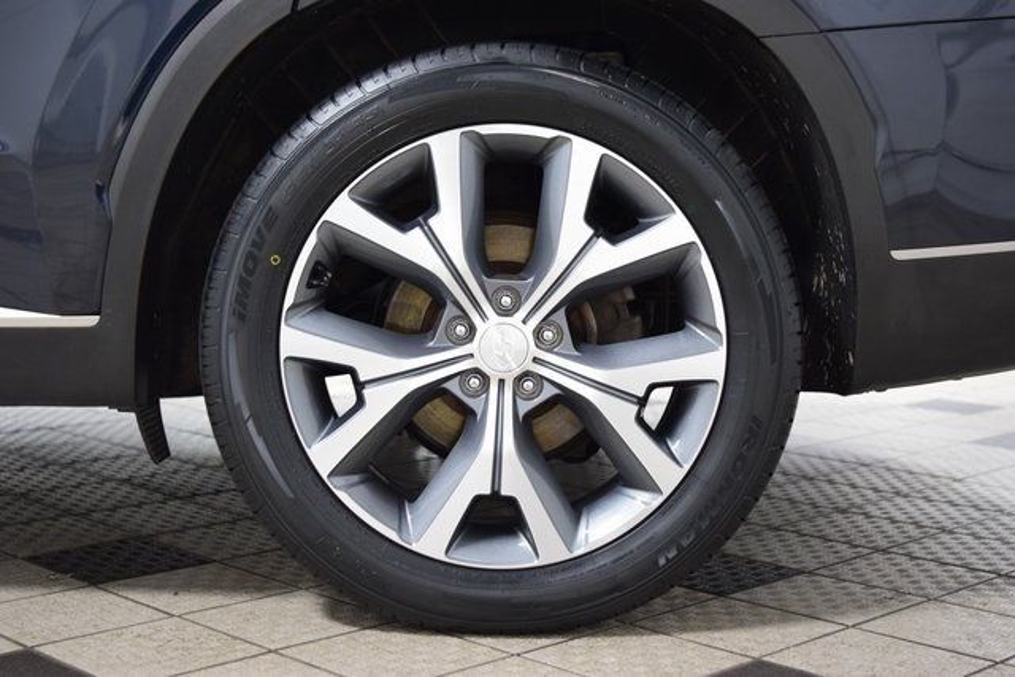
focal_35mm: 57
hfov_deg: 35.0
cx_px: 508
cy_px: 338
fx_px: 1607
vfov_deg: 23.8
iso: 1600
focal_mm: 38
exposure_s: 1/60
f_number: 3.2
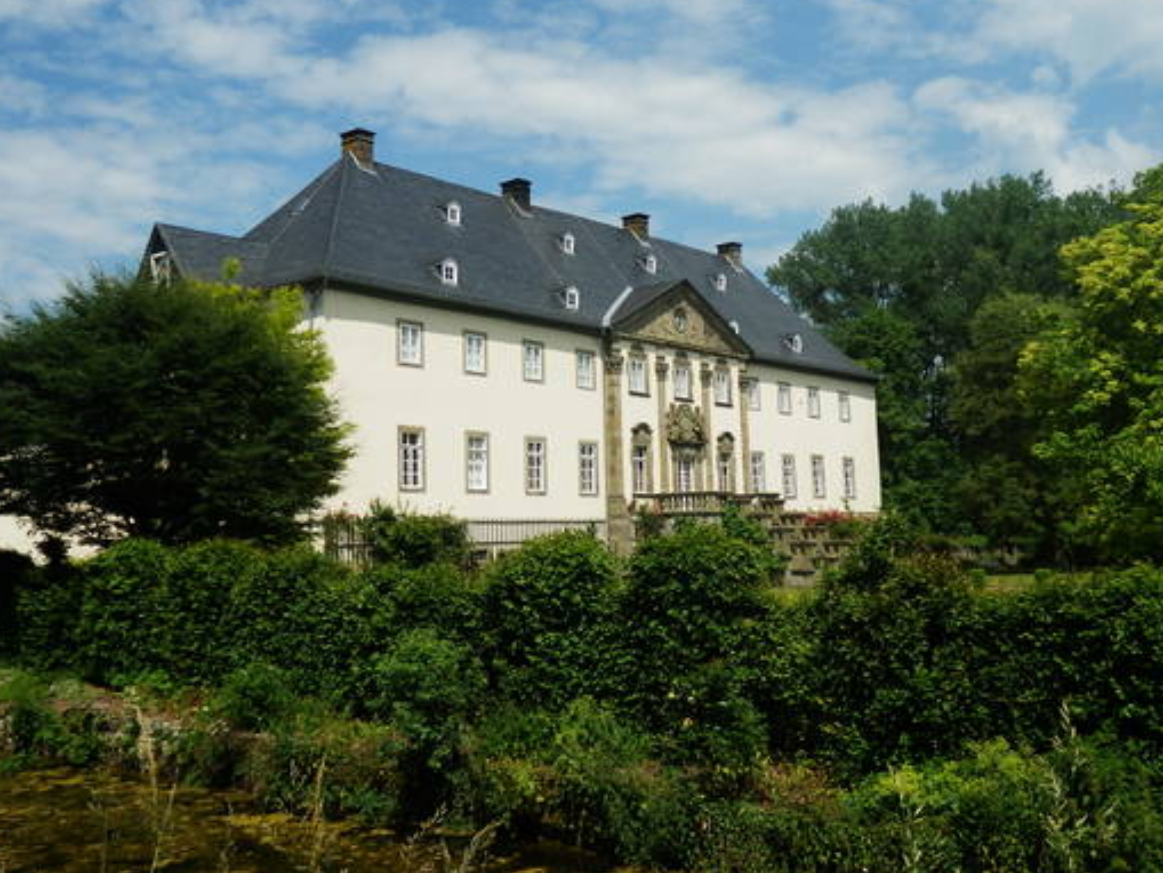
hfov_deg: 52.6
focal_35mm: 35
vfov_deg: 40.7
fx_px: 1176
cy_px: 413
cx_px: 592
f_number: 9.7
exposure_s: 1/200
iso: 80
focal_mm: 6
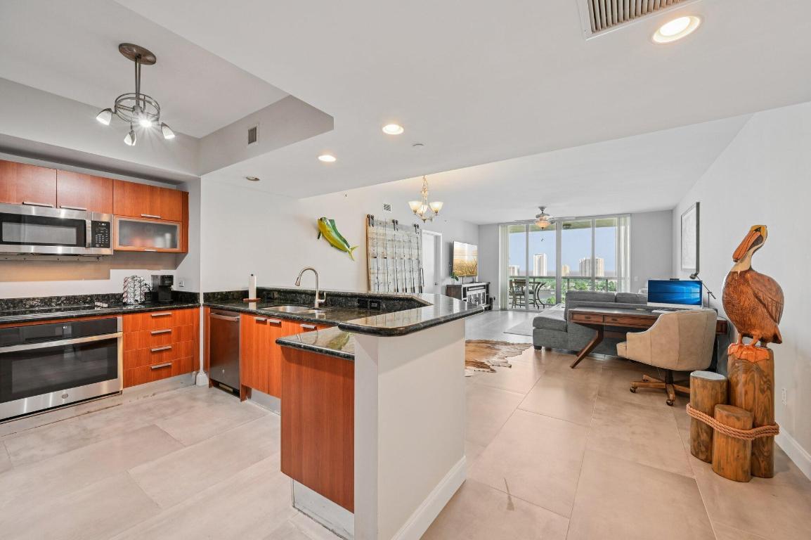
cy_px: 270
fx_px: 315
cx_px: 406
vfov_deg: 81.1
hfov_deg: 104.3
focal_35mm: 14
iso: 800
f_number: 8
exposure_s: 1/50
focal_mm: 14
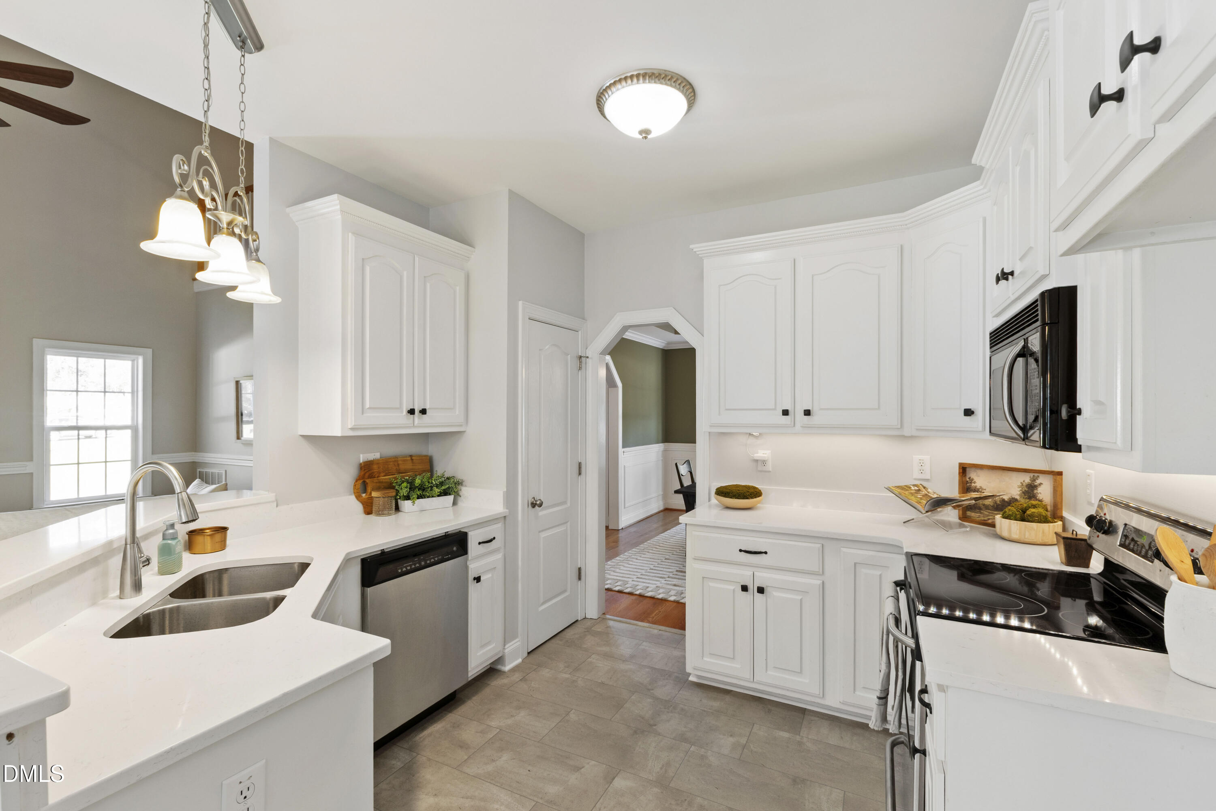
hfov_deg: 100.4
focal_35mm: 15
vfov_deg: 77.3
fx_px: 507
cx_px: 608
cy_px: 406
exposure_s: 1/1.67
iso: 100
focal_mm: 10
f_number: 8
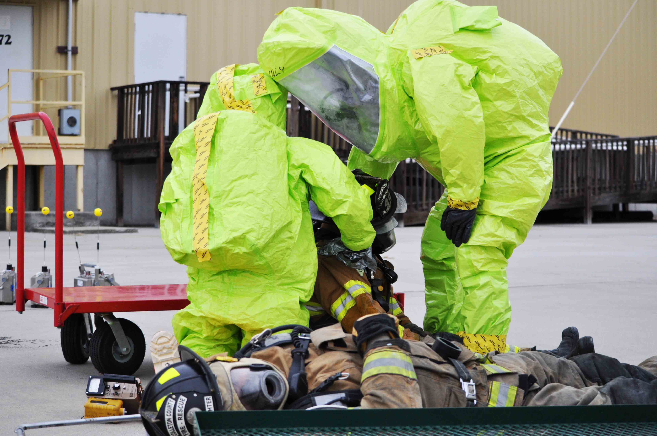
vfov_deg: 16.5
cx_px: 328
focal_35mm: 82
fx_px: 1504
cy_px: 218
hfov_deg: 24.6
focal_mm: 55
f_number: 4.5
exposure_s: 1/1000
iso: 720
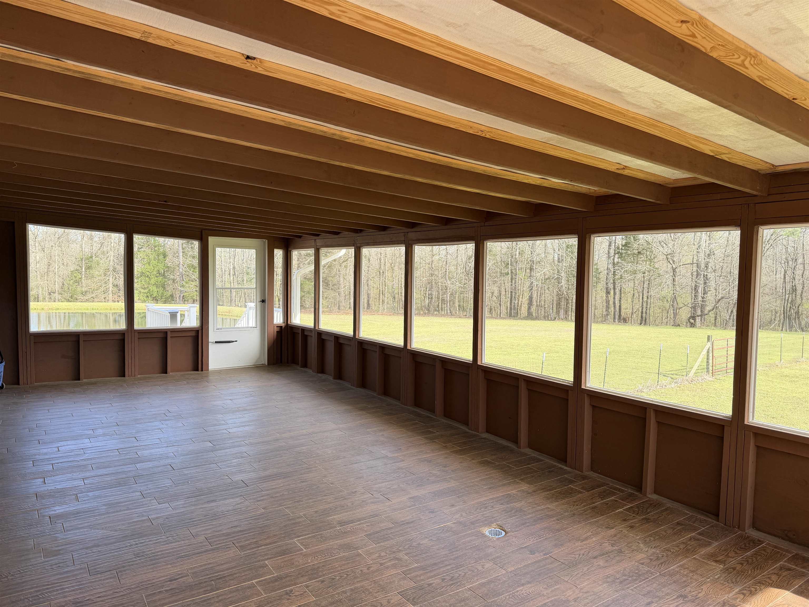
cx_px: 404
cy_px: 304
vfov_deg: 56.8
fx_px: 561
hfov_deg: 71.6
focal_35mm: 24
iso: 80
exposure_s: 1/299
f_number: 1.78
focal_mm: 6.76
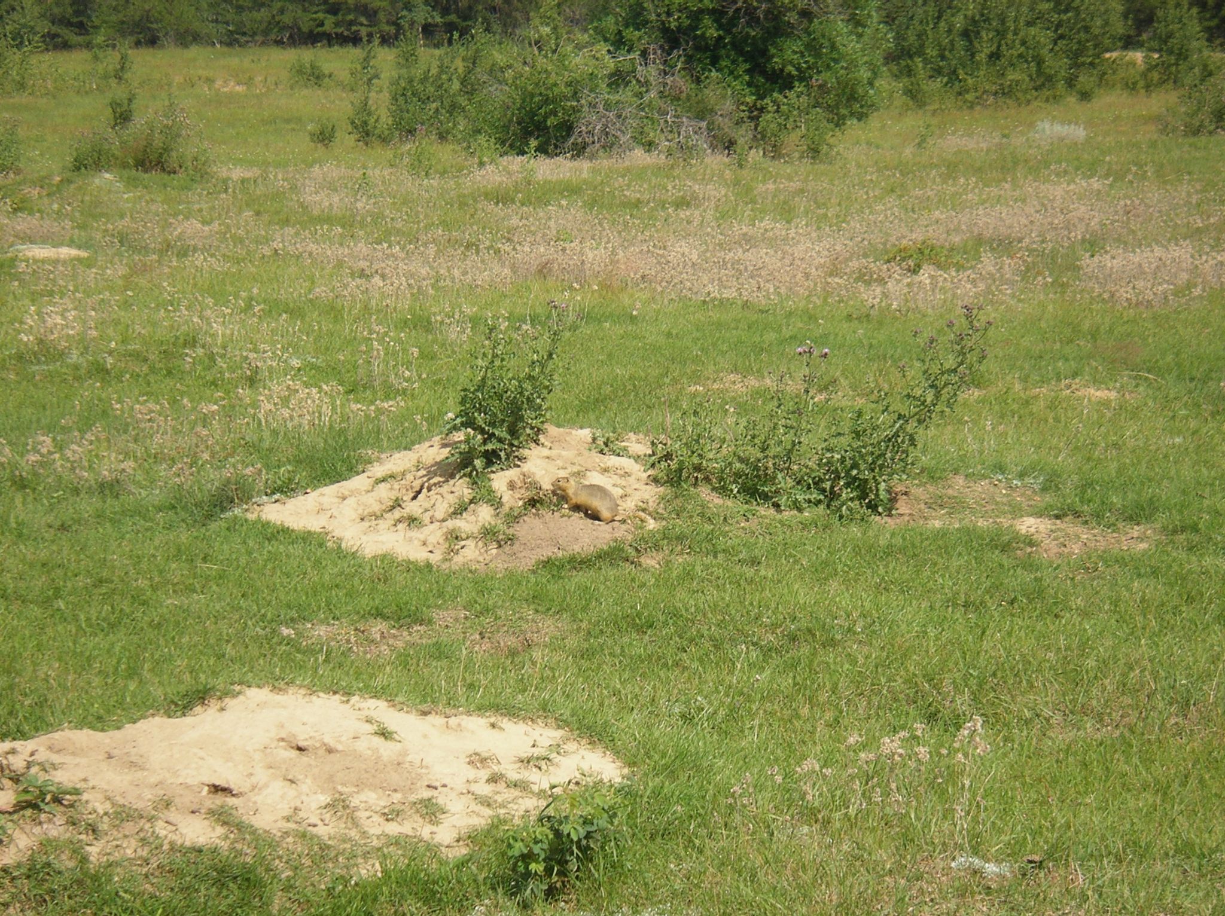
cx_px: 612
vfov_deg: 14.2
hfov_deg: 18.9
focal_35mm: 104
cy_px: 458
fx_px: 3677
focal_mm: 16
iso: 50
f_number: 3.9
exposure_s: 1/500
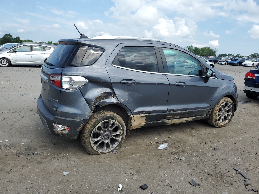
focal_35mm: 26
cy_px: 97
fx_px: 195
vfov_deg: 53.1
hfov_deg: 67.3
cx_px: 130
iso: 50
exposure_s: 1/2500
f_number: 1.5
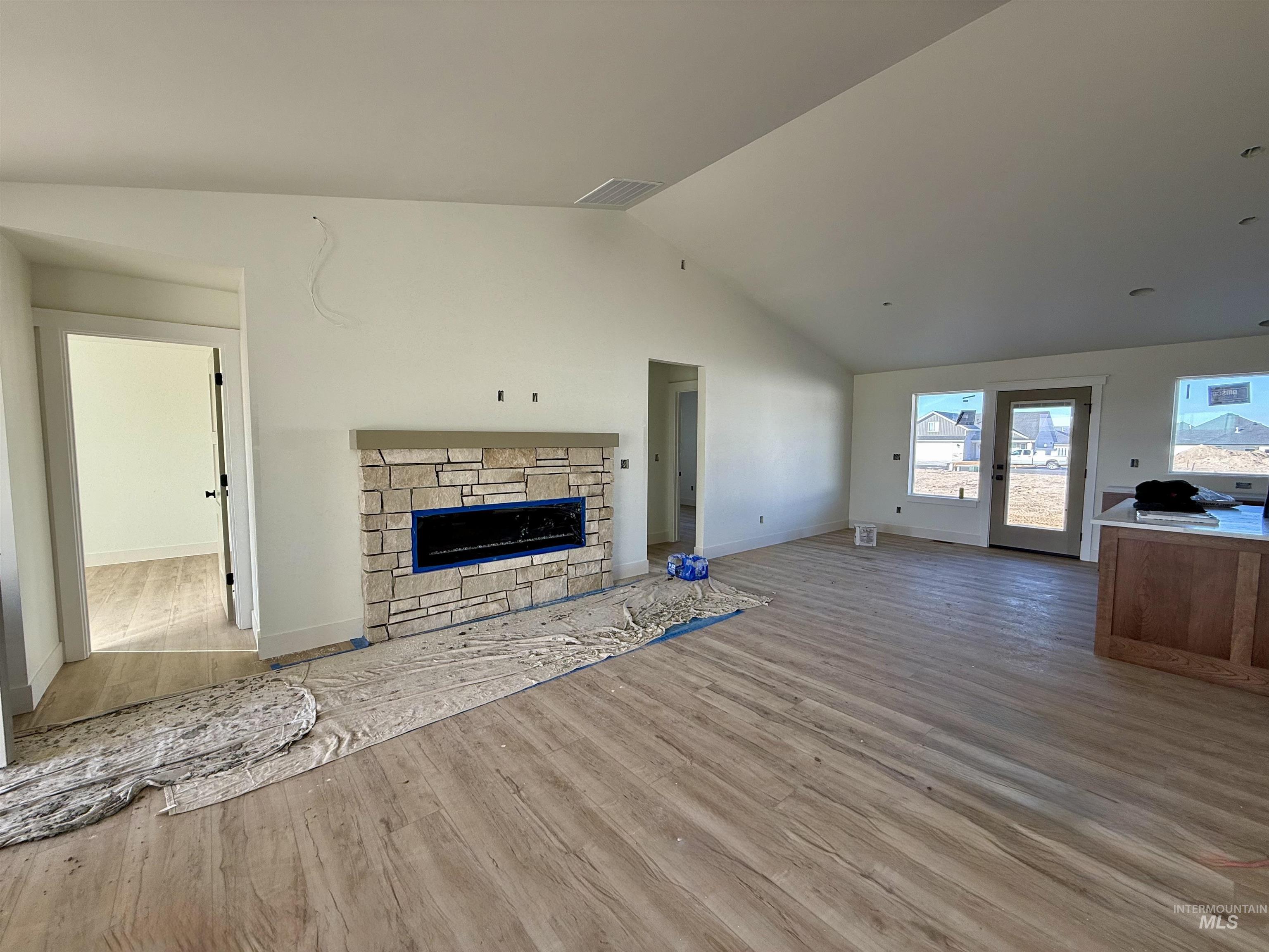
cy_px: 476
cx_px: 634
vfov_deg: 85.7
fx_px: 513
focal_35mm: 14
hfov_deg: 102.1
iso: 50
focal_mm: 2.22
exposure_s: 1/99
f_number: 2.2
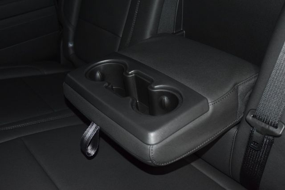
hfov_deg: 45.0
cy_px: 95
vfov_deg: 30.9
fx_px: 344
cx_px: 142
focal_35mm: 44
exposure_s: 1/125
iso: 2500
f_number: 3.8
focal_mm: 29
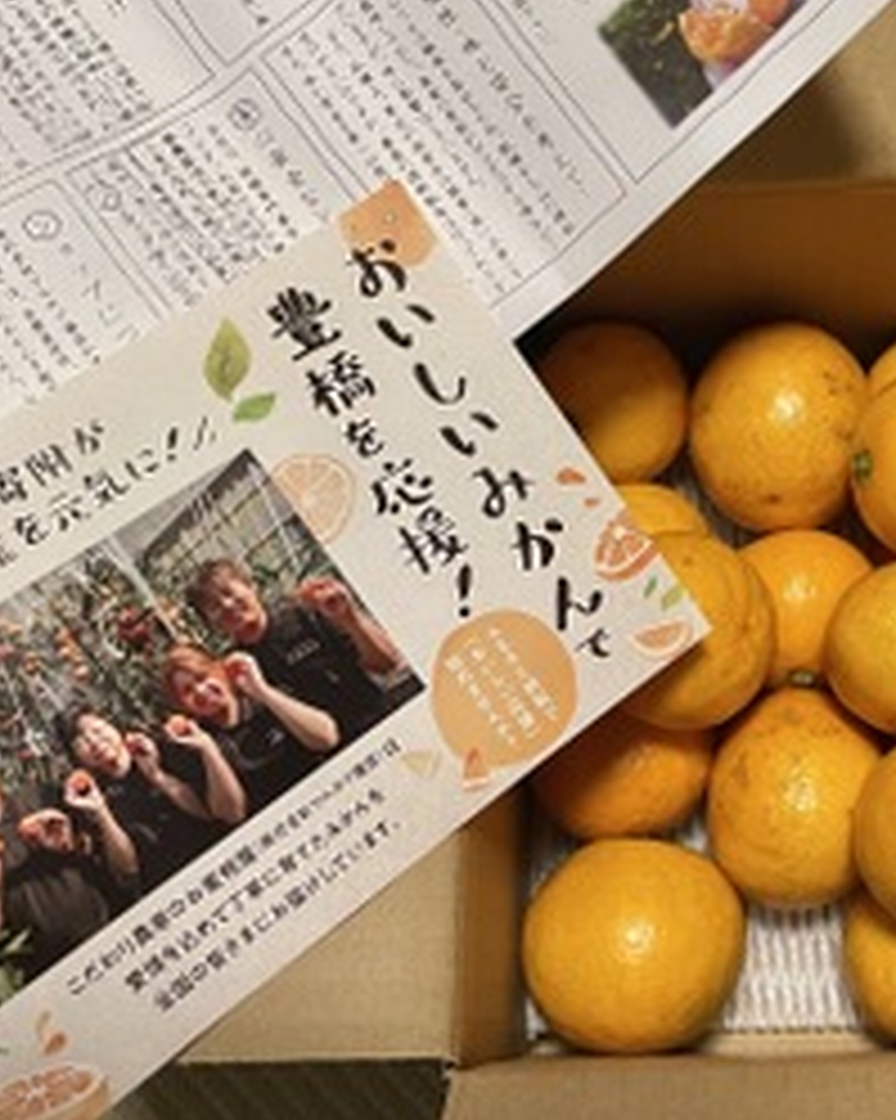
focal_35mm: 49
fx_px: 1625
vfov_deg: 38.1
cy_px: 544
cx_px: 738
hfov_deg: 30.0
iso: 250
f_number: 1.6
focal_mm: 4.2
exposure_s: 1/60
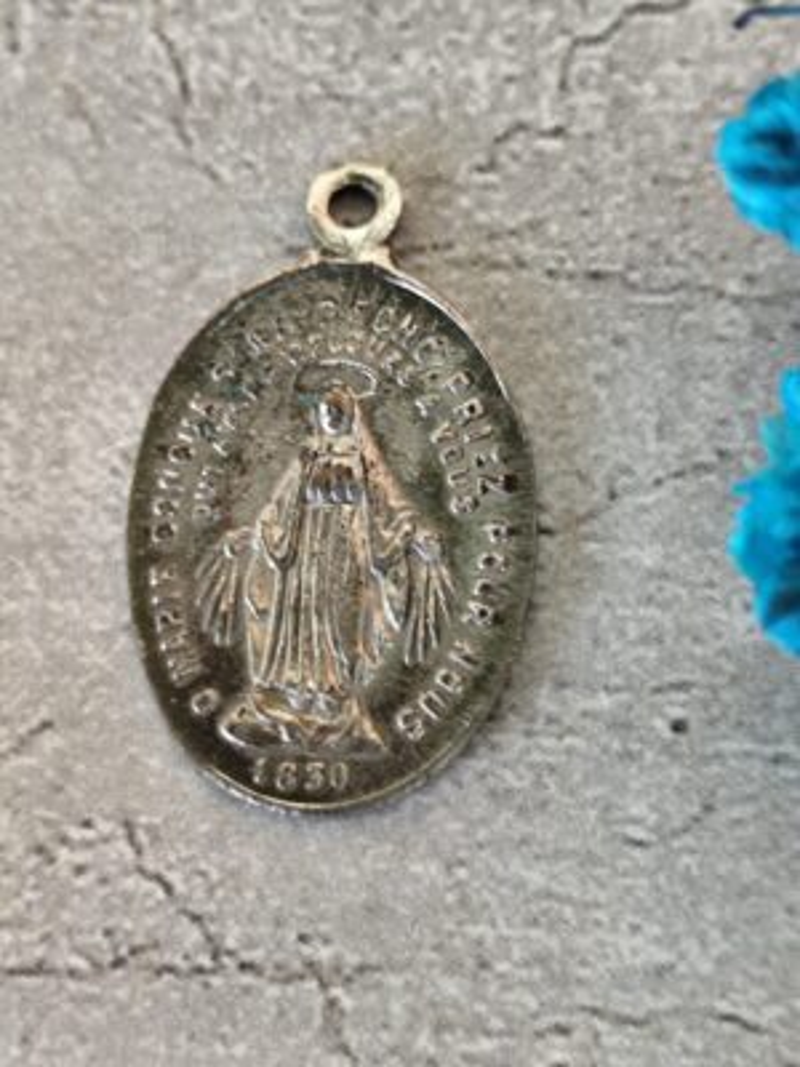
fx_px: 2866
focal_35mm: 93
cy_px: 534
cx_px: 400
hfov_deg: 15.9
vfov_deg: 21.1
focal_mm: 6.19
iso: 320
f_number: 1.65
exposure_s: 1/25
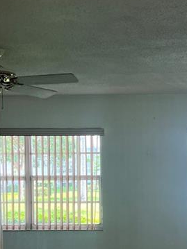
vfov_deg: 22.1
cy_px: 217
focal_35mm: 87
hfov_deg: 16.9
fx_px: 627
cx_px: 121
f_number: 1.6
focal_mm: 5.1
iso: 100
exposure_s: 1/120
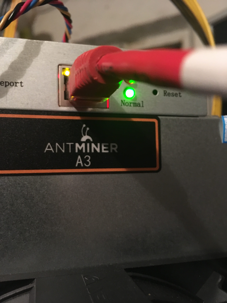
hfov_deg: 48.2
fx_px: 254
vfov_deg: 61.7
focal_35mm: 29
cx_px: 114
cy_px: 152
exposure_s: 1/17
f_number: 2.2
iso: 400
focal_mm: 4.15
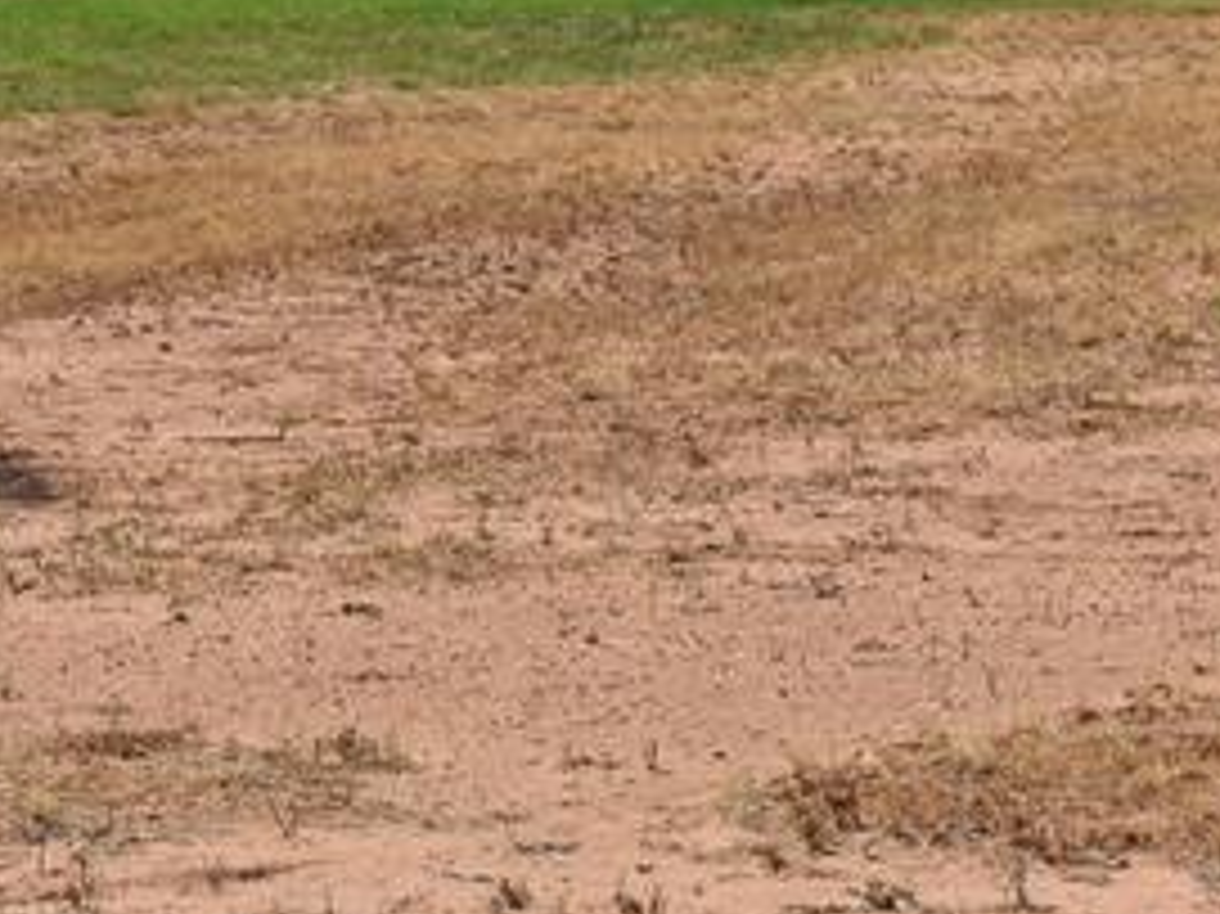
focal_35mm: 300
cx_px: 1643
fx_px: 10562
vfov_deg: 4.9
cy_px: -576
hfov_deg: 6.5
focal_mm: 55
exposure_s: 1/200
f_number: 13
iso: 100
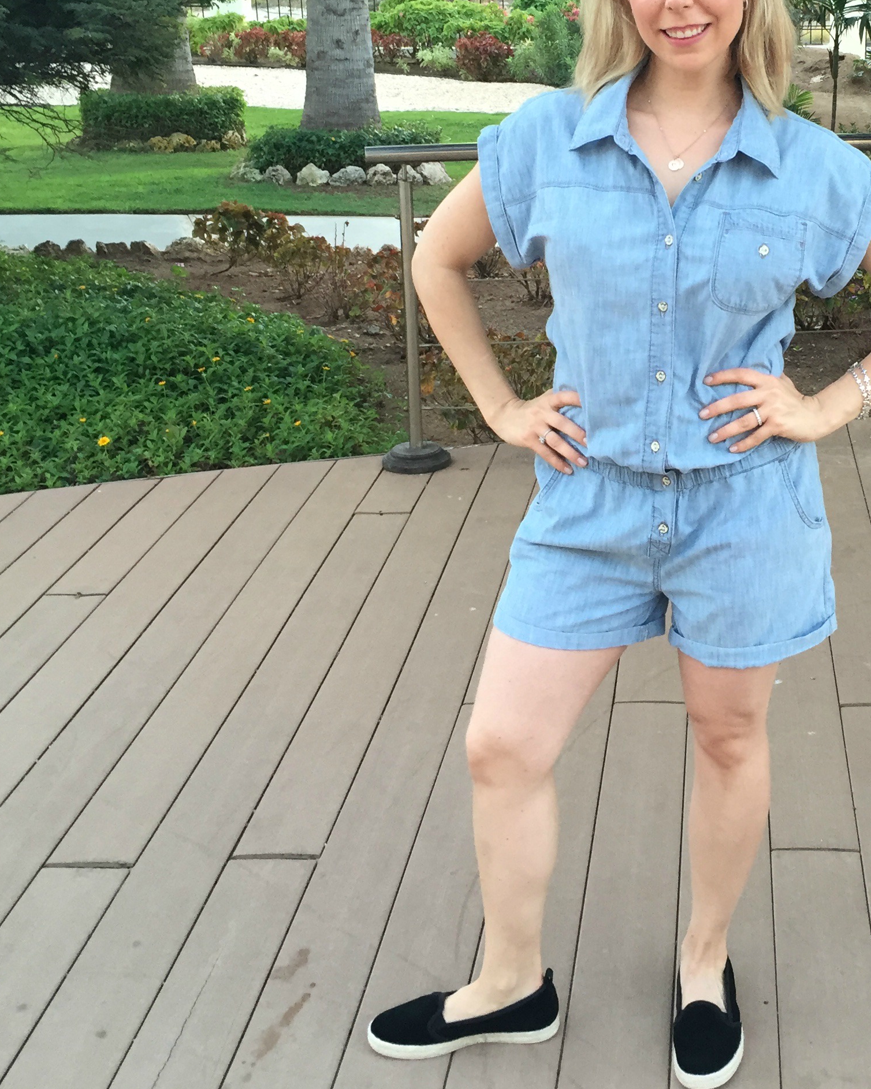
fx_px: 1579
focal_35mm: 49
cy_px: 373
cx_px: 683
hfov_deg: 30.2
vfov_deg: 37.7
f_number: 2.2
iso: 80
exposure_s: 1/30
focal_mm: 4.15
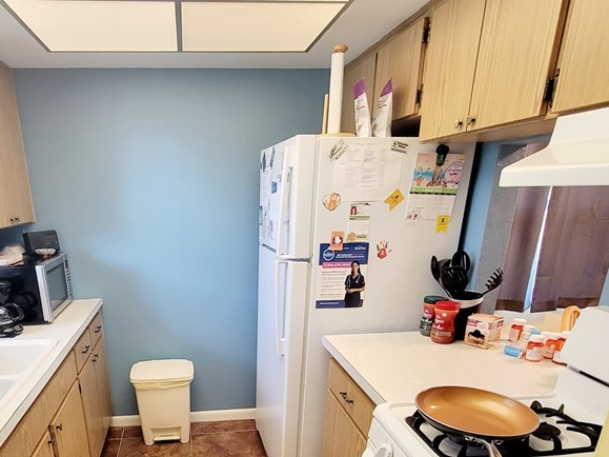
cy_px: 369
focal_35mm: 23
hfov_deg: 72.6
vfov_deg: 54.6
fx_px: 405
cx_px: 224
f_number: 2.2
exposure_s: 1/60.2
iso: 250
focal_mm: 2.2
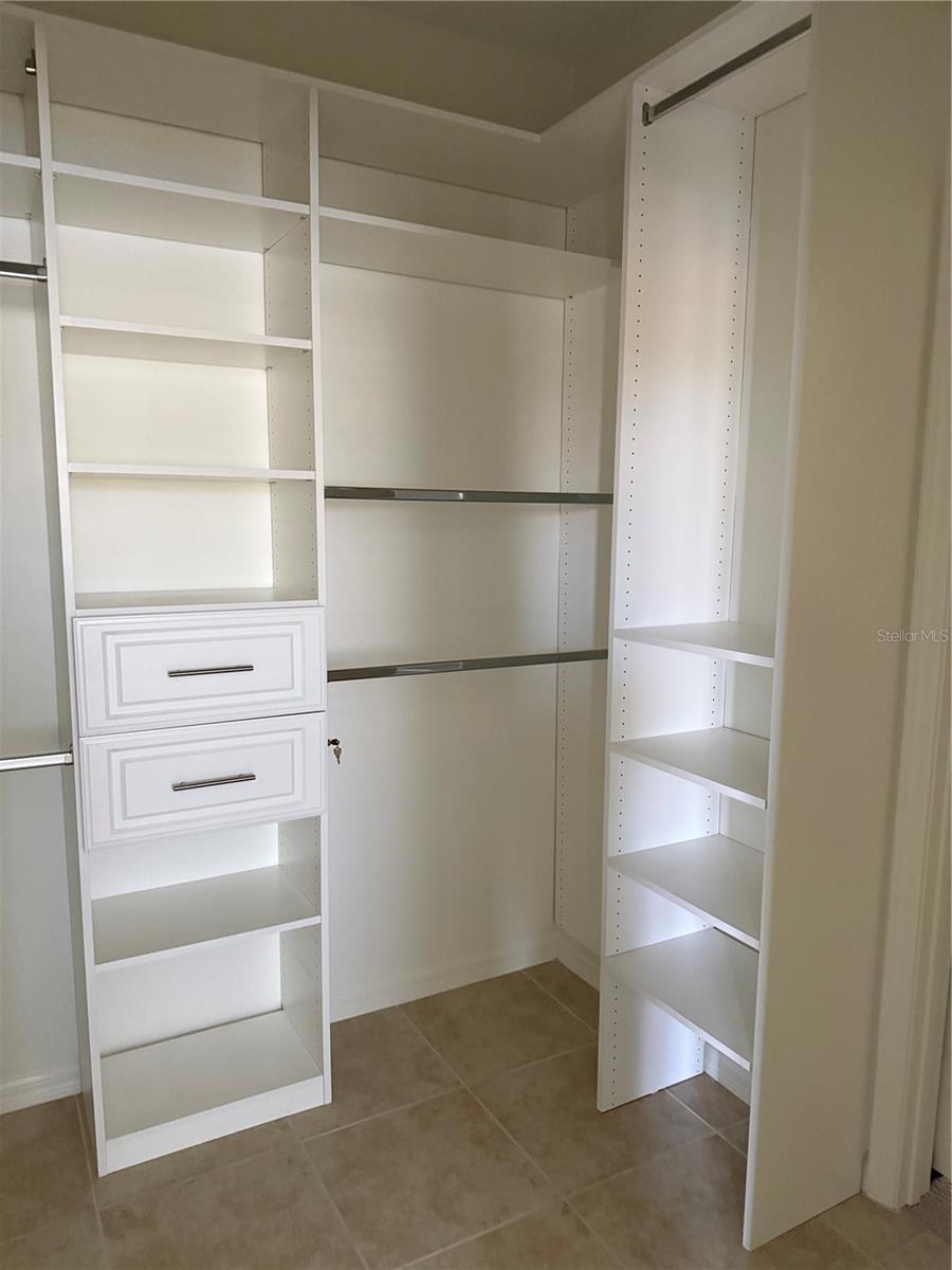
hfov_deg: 56.8
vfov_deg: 71.6
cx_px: 476
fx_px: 880
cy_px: 635
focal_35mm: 24
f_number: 1.78
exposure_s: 1/60
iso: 800
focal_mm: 6.76
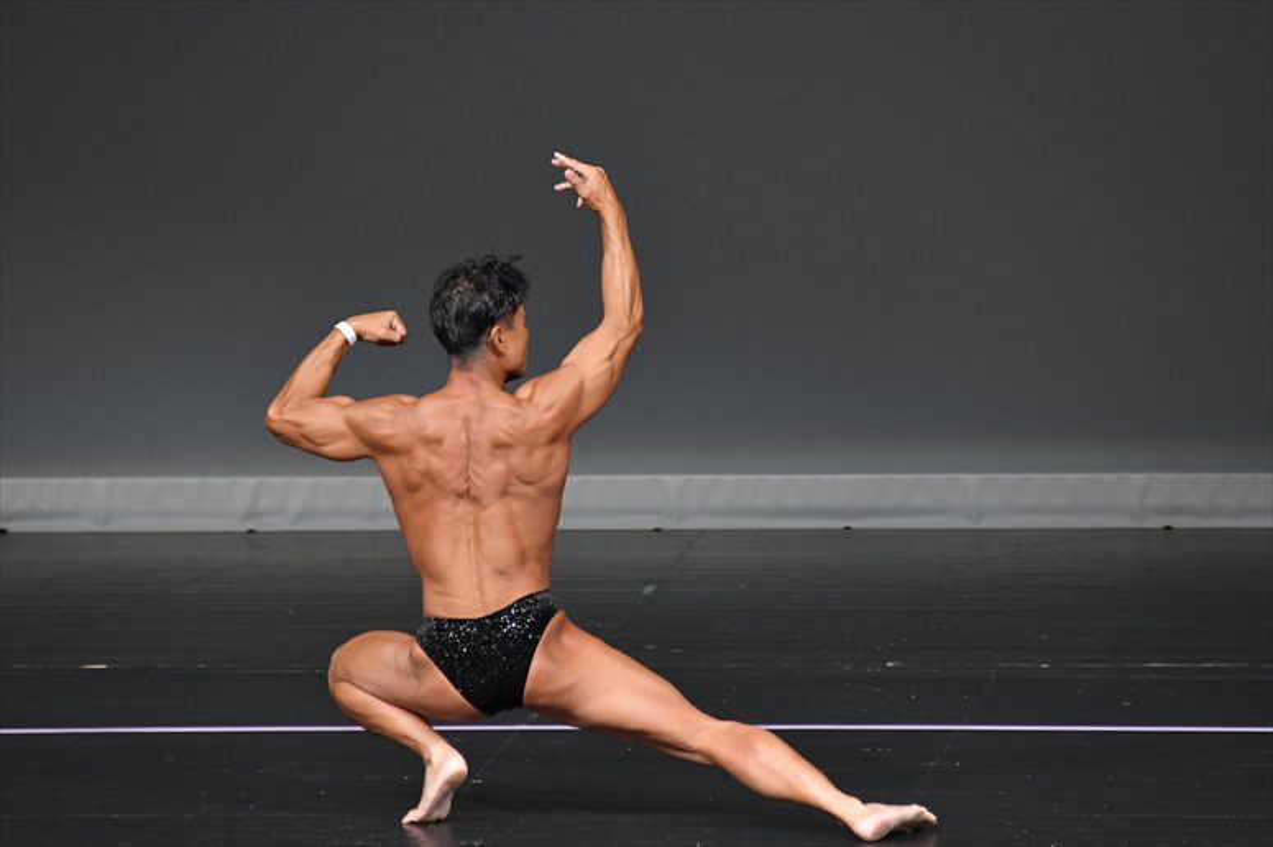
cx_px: 636
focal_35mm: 450
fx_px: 15905
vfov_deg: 3.1
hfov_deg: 4.6
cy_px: 424
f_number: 5.6
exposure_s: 1/400
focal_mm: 300
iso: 4000
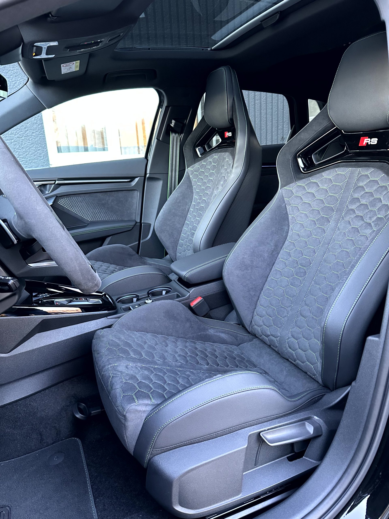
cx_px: 194
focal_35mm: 24
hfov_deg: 56.8
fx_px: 360
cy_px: 260
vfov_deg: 71.6
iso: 500
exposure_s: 1/60
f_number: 1.78
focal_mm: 6.86
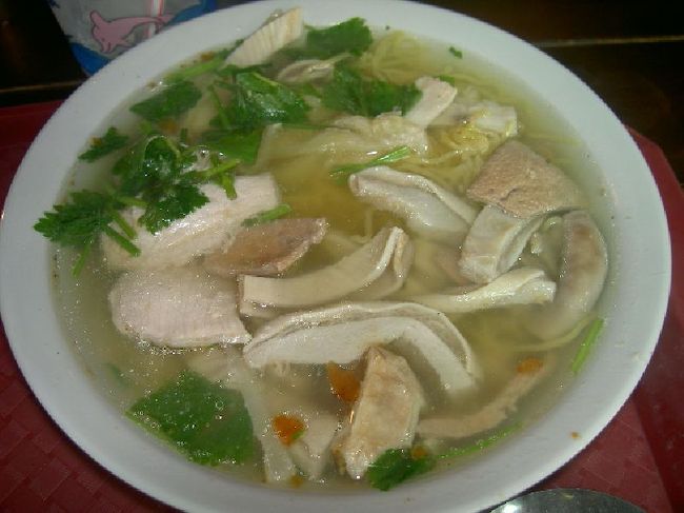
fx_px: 770
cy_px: 256
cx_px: 342
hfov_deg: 47.9
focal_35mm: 39
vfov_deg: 36.8
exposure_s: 1/8
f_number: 2.8
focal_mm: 8
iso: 100
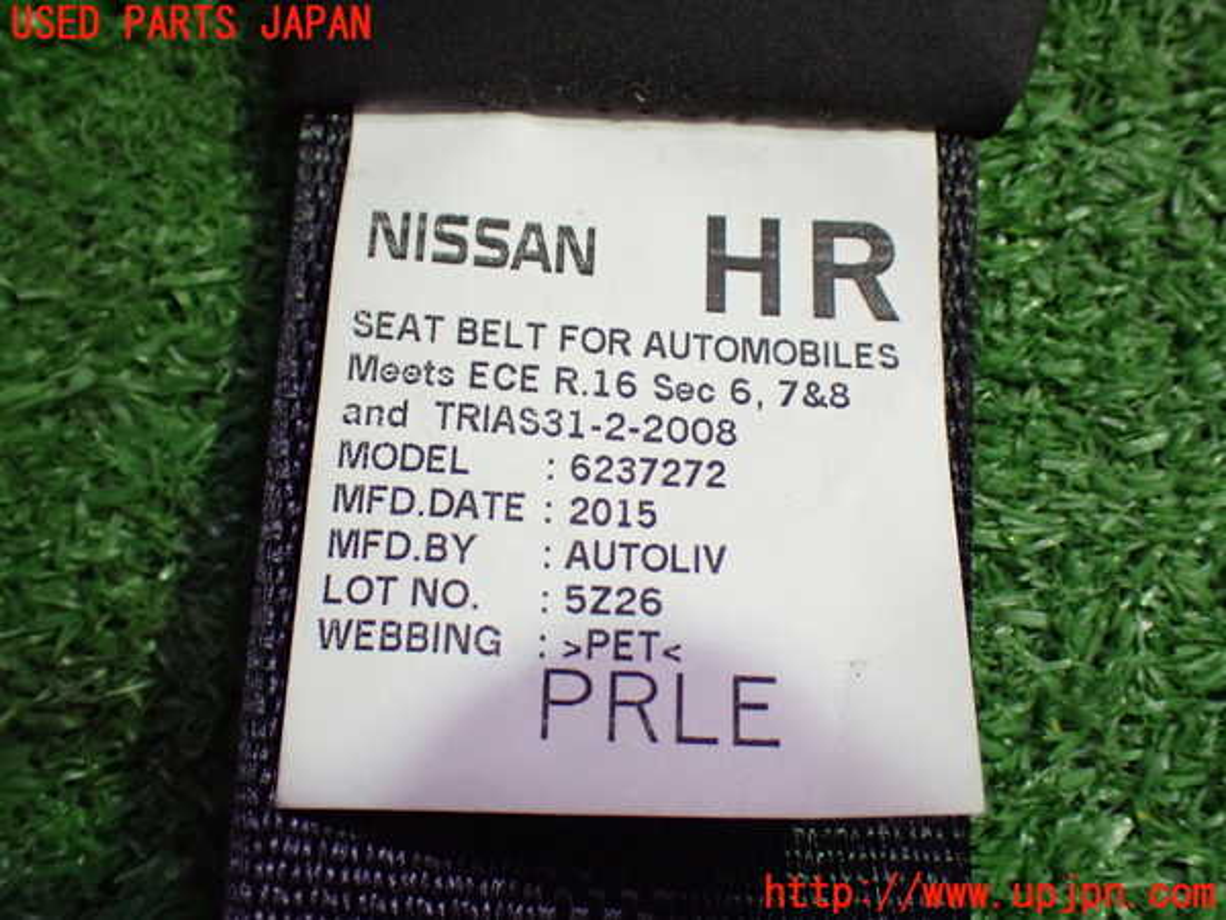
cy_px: 460
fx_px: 1452
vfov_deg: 35.1
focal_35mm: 41
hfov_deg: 45.8
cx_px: 613
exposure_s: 1/80
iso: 800
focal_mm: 7.31
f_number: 2.8
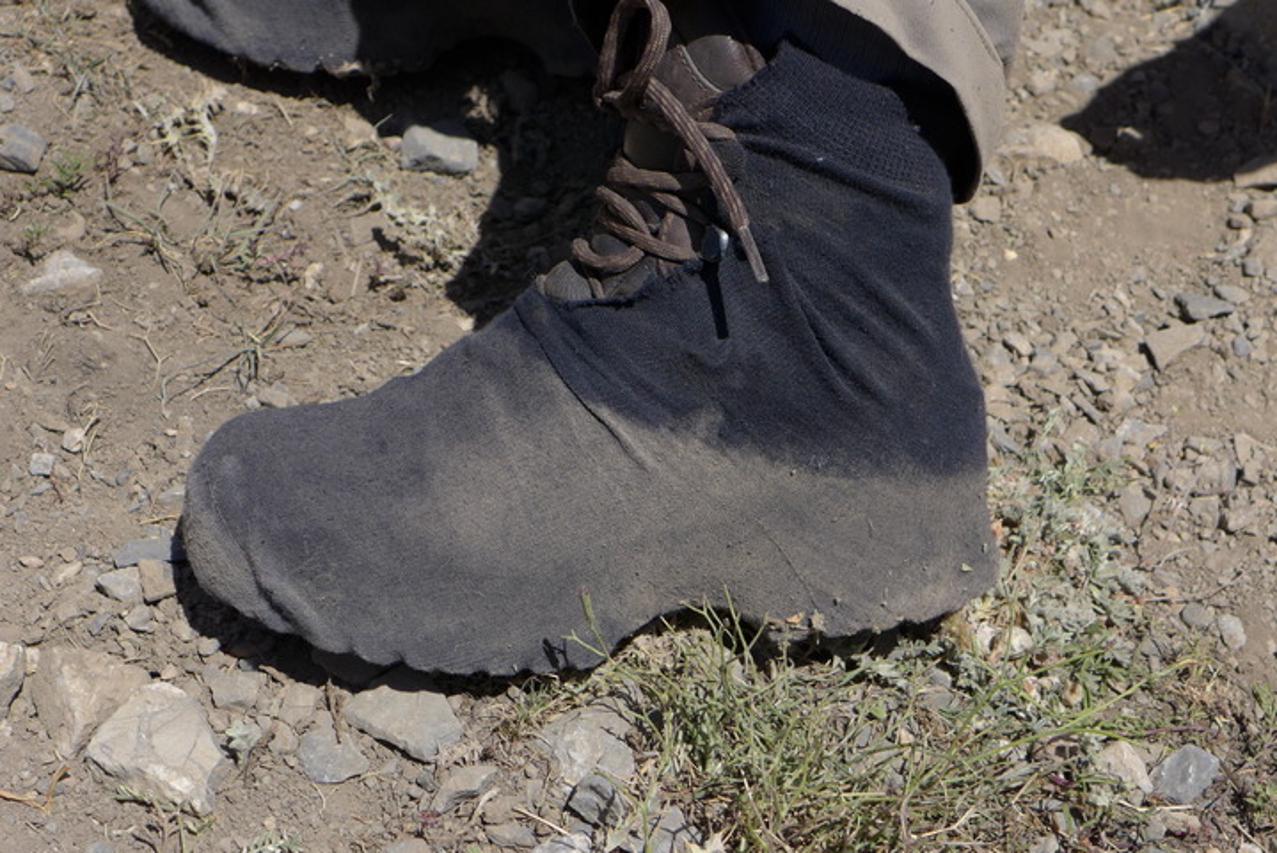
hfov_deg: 30.9
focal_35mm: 65
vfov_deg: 20.9
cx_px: 638
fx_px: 2307
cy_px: 426
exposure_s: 1/1600
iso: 80
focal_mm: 12.8
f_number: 3.2
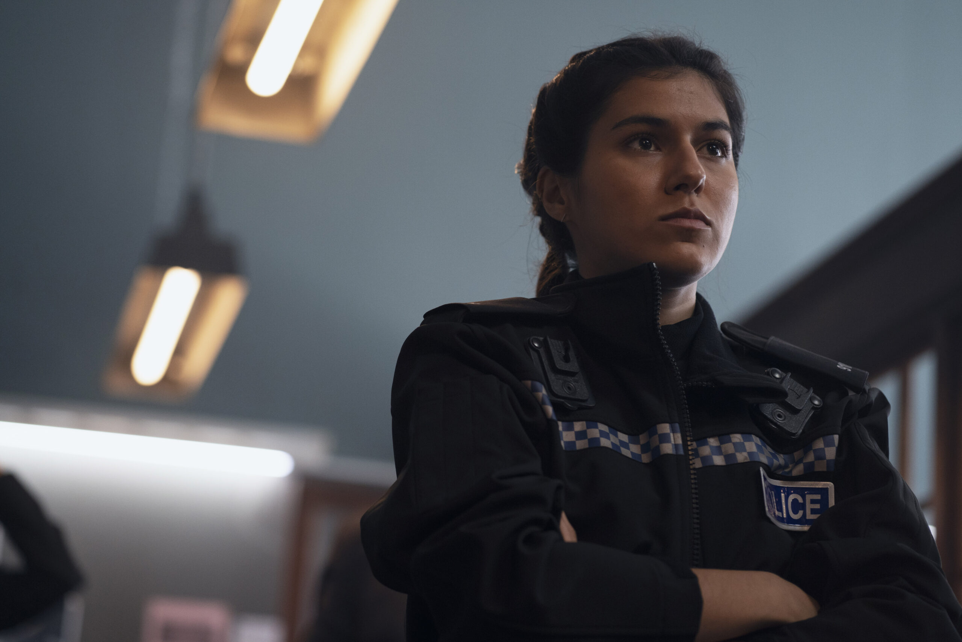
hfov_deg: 23.9
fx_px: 2271
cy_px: 321
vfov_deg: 16.1
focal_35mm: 85
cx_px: 481
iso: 2000
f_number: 2.8
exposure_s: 1/200
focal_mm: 85
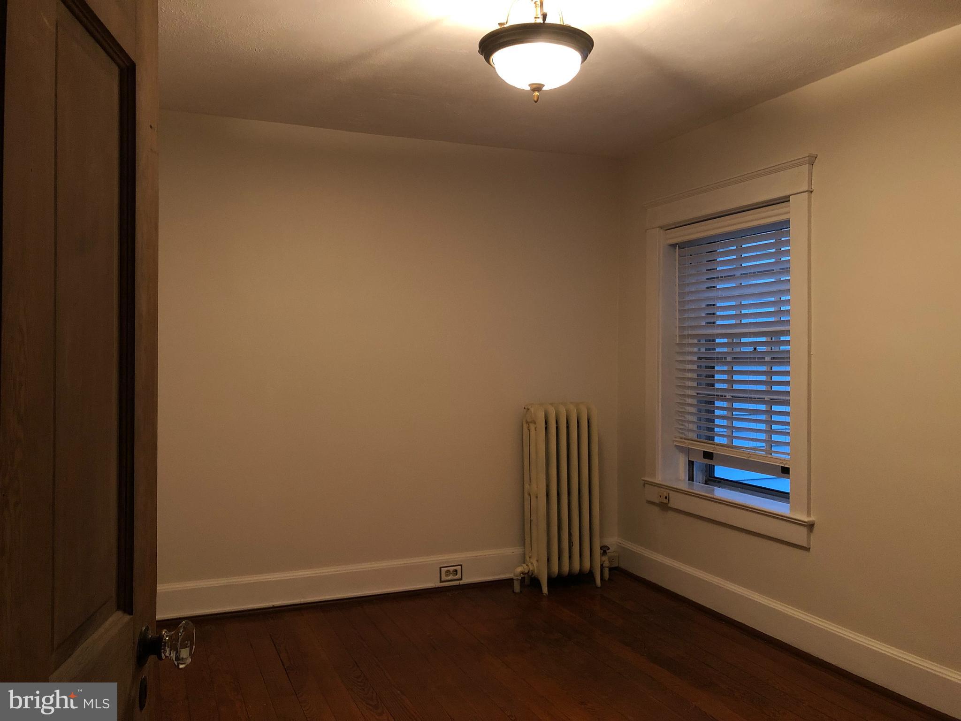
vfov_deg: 49.7
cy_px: 360
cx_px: 480
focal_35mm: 28
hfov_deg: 63.4
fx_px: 777
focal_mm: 3.99
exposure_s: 1/15
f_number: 1.8
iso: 50
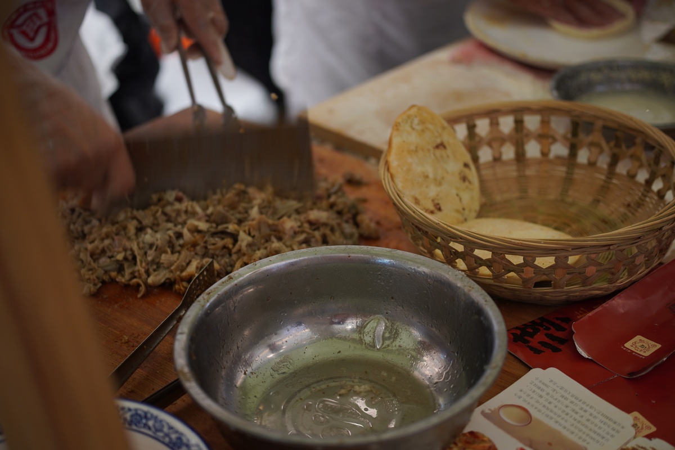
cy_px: 225
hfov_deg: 37.9
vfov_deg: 25.8
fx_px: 984
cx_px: 338
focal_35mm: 52
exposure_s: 1/100
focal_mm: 35
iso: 100
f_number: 1.7
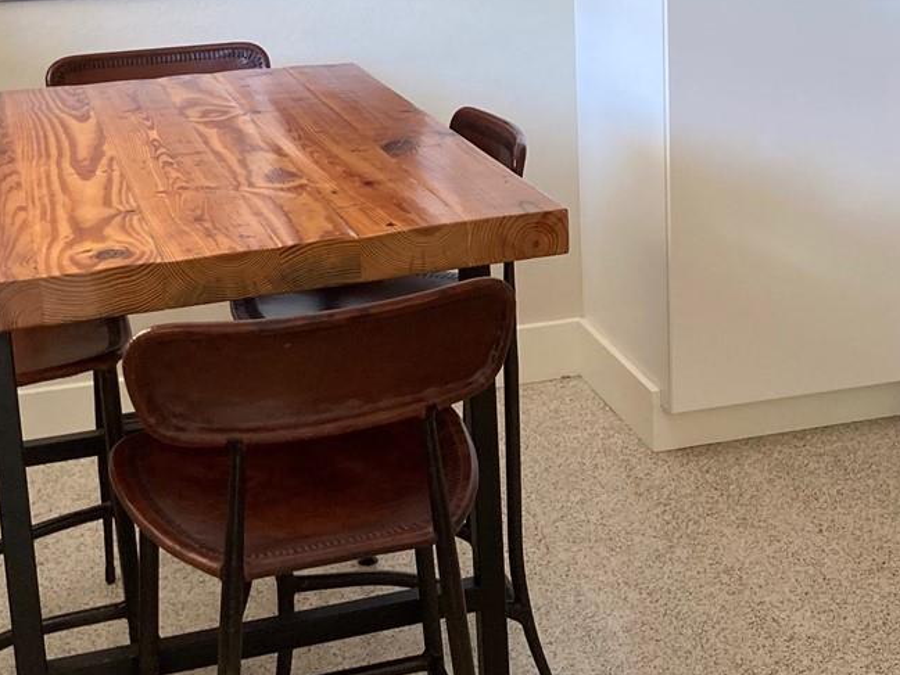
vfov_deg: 21.0
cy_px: 112
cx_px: 704
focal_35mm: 69
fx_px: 1794
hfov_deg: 27.7
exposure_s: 1/60
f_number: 1.8
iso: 80
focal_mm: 3.99
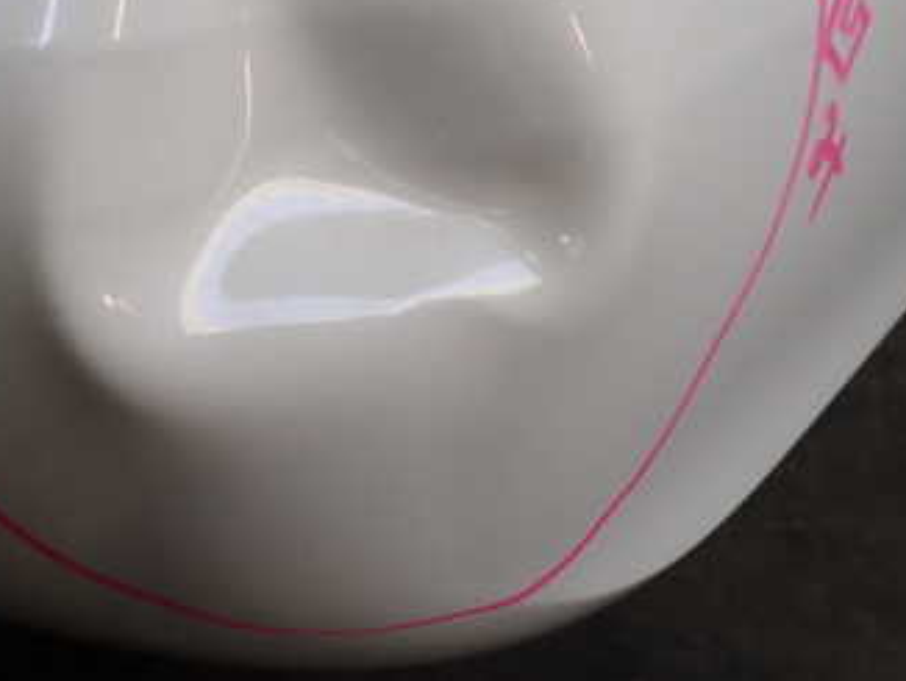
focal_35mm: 46
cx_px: 264
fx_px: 1205
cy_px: 142
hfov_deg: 40.4
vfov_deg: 30.8
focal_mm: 4.5
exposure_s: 1/100
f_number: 2.8
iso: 100
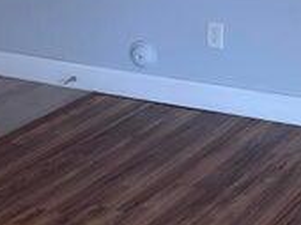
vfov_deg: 14.7
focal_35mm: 98
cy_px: -25
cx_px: 345
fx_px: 851
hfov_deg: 19.1
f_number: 1.6
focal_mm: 4.2
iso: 64
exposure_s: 1/60
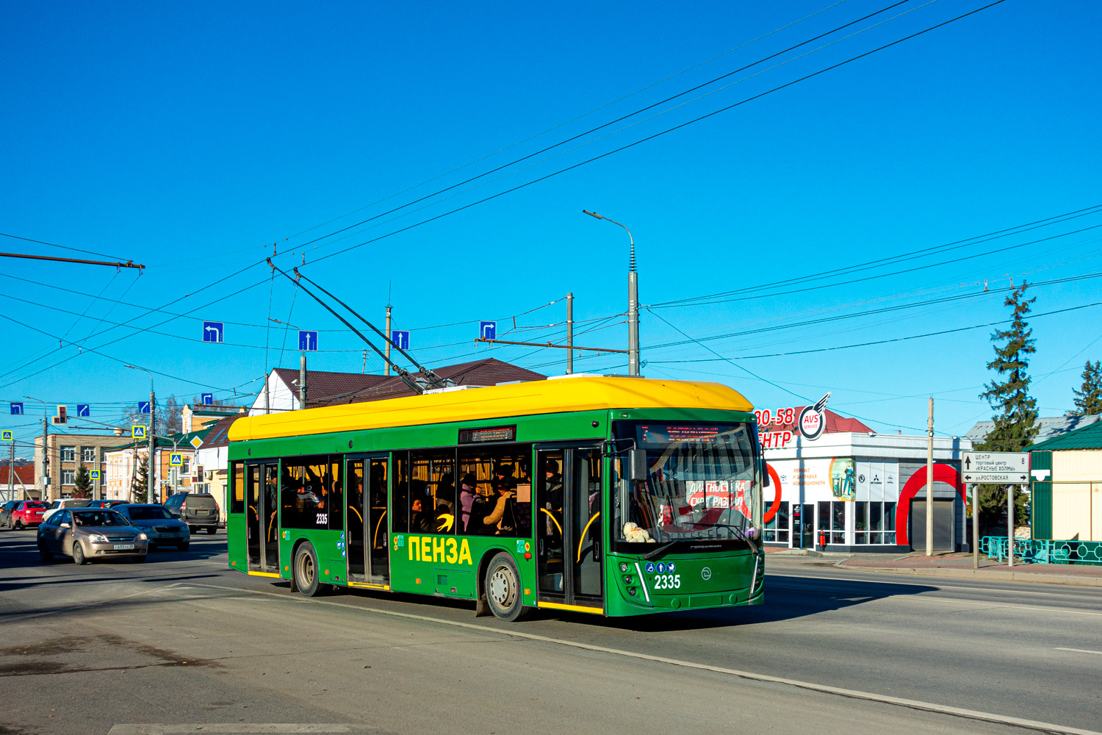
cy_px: 368
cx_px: 551
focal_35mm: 34
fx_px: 1041
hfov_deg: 55.8
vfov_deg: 38.9
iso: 80
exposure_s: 1/1250
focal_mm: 12.78
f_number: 3.5
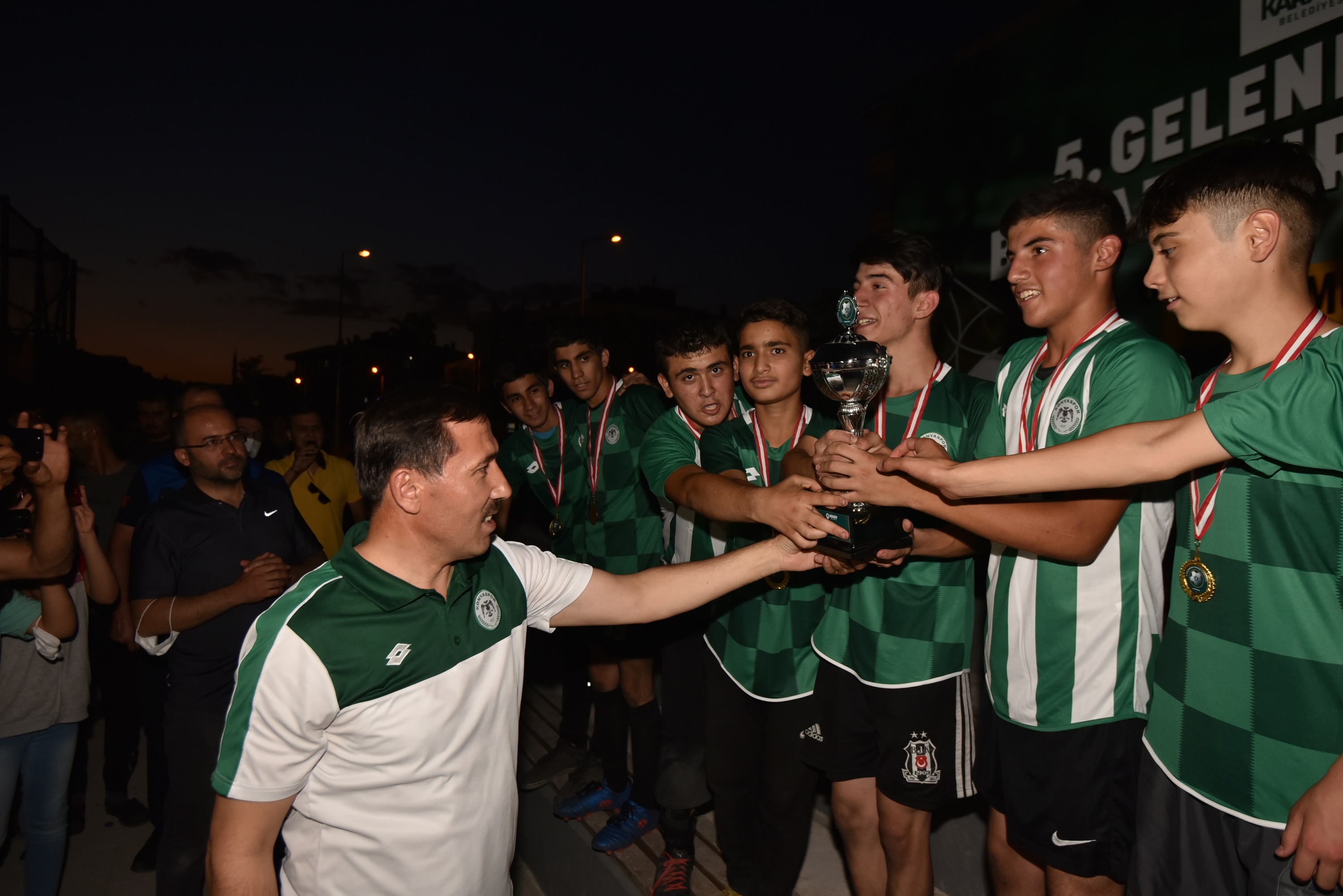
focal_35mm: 22
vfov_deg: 57.3
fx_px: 821
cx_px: 672
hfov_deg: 78.6
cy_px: 448
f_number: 4.5
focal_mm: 22
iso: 320
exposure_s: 1/100
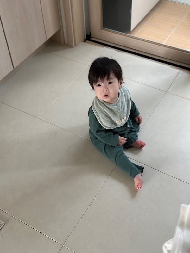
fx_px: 351
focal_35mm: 48
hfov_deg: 30.3
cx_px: 95
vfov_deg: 39.7
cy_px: 126
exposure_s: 1/41
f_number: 1.78
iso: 400
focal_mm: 6.86
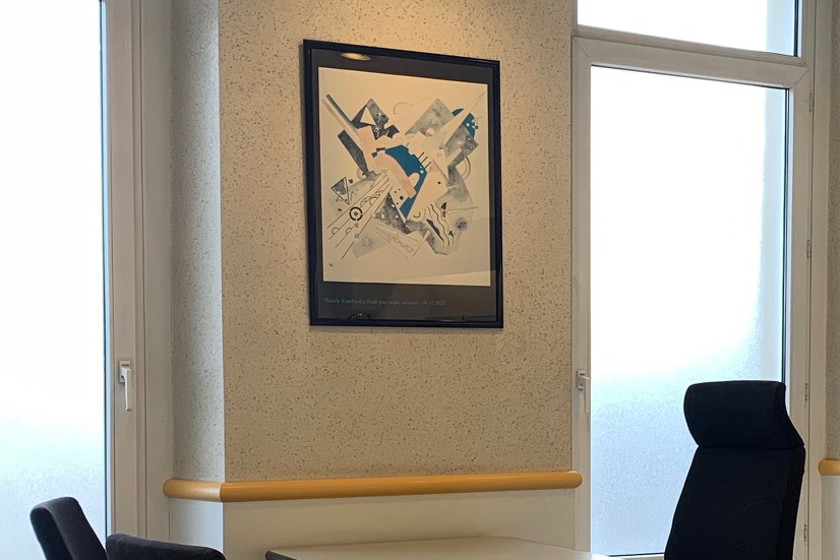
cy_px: 477
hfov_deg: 30.0
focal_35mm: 66
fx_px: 1540
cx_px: 634
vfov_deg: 20.3
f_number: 1.8
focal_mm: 4.25
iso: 25
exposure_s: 1/100
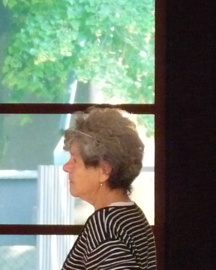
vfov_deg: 3.6
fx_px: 4323
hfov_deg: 2.9
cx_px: -12
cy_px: 208
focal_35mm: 541
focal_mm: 23
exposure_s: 1/80
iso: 800
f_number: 3.6
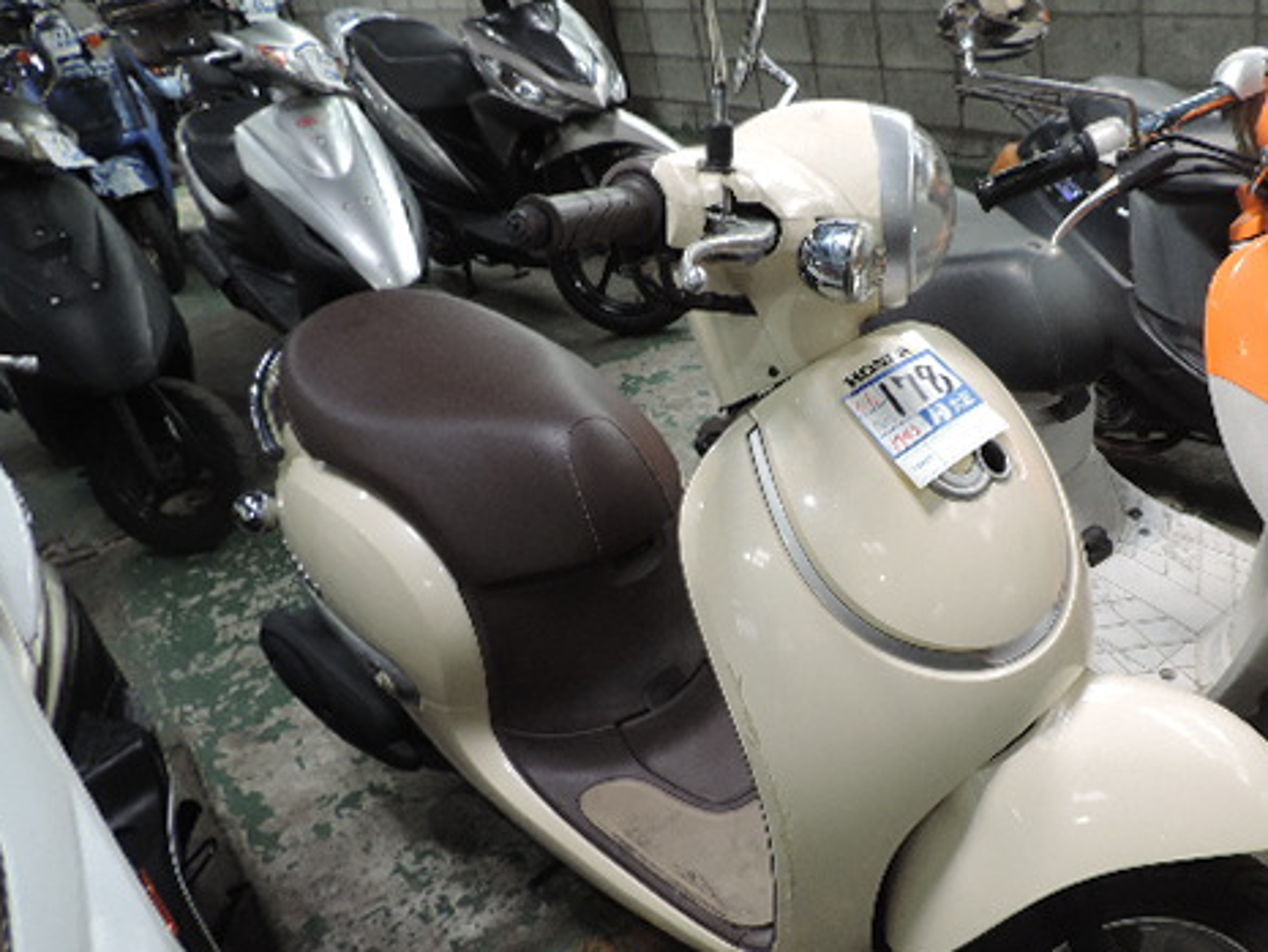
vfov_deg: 42.7
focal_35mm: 33
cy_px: 573
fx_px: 1209
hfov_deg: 54.5
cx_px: 815
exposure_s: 1/30
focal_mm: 4.3
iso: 90
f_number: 3
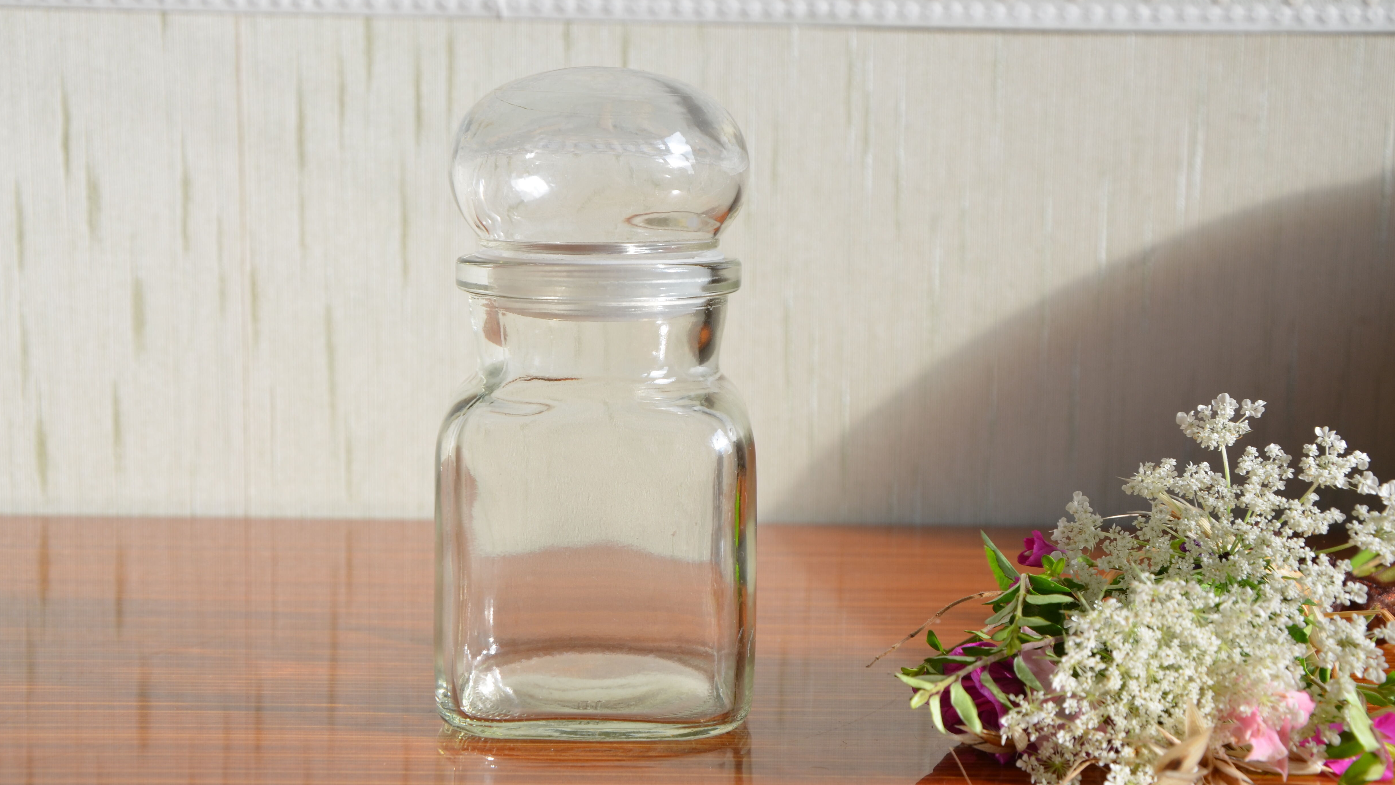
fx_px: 2219
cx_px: 695
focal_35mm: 60
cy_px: 398
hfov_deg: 34.9
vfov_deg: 20.1
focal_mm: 38
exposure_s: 1/60
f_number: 8
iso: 180
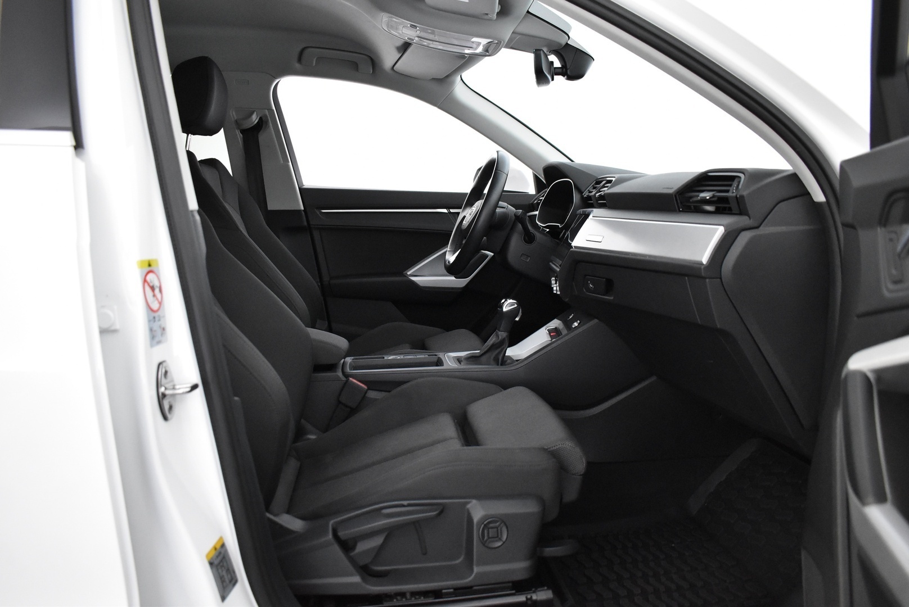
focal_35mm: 27
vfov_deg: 48.0
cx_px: 454
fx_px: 682
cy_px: 304
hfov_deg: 67.3
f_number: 3.5
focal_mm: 18
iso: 3600
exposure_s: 1/30
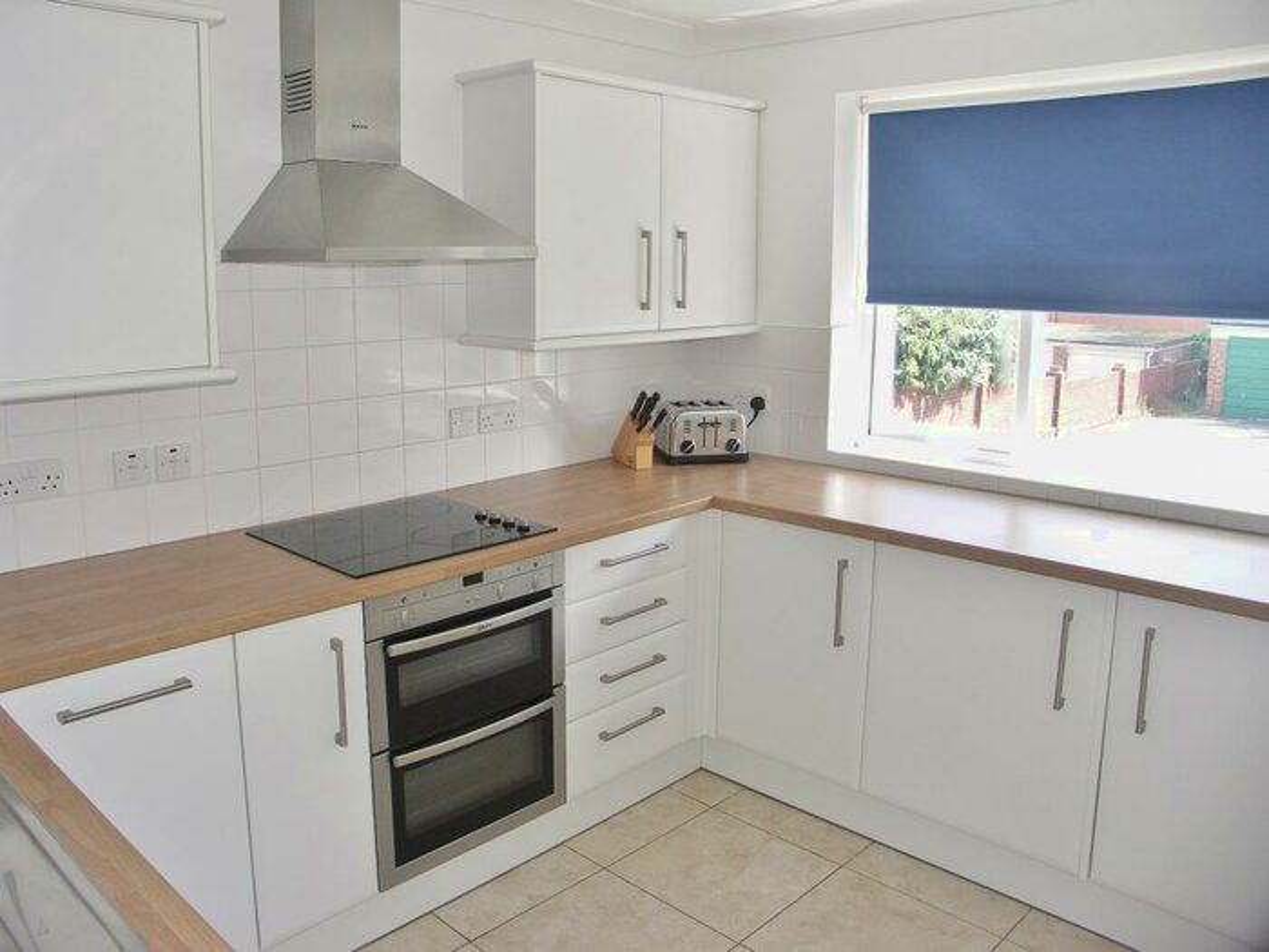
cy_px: 476
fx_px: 1026
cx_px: 634
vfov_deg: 49.7
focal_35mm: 28
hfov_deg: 63.4
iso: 100
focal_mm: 7.2
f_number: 3.5
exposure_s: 1/125
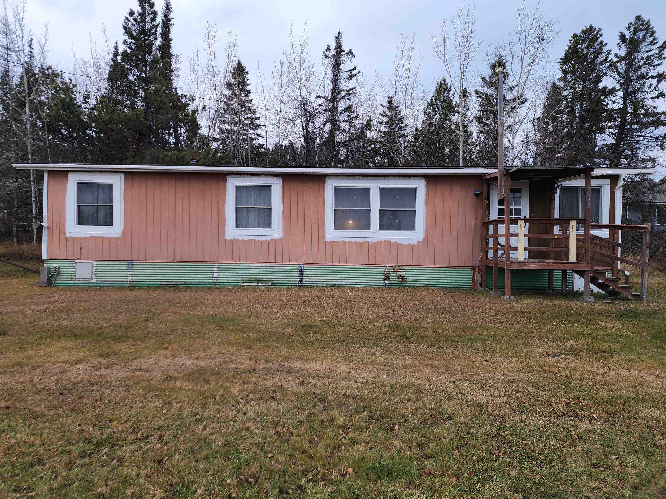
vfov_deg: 58.9
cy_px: 250
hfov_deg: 73.9
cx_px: 333
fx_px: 443
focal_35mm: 23
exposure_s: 1/180
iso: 40
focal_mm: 6.4
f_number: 1.8
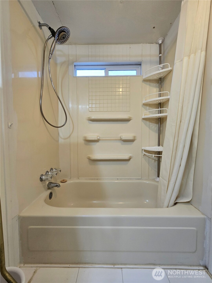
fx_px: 106
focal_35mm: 13
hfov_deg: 89.9
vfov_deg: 106.2
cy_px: 142
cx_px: 106
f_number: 2.2
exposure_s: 1/60
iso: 125
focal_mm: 2.2
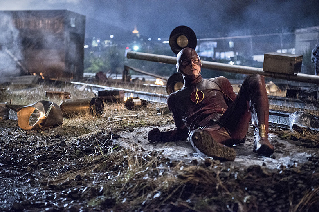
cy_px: 106
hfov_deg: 28.8
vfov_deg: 19.5
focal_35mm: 70
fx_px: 620
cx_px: 160
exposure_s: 1/100
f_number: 2.8
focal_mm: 70
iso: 3200
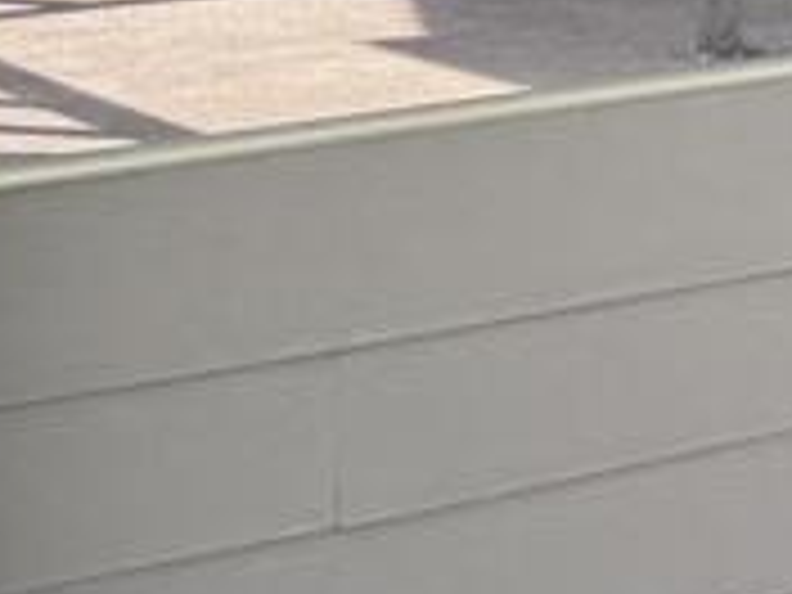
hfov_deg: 13.4
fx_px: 3203
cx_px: 1107
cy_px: -648
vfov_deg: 9.8
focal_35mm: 140
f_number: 1.78
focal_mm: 6.76
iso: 80
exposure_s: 1/1637
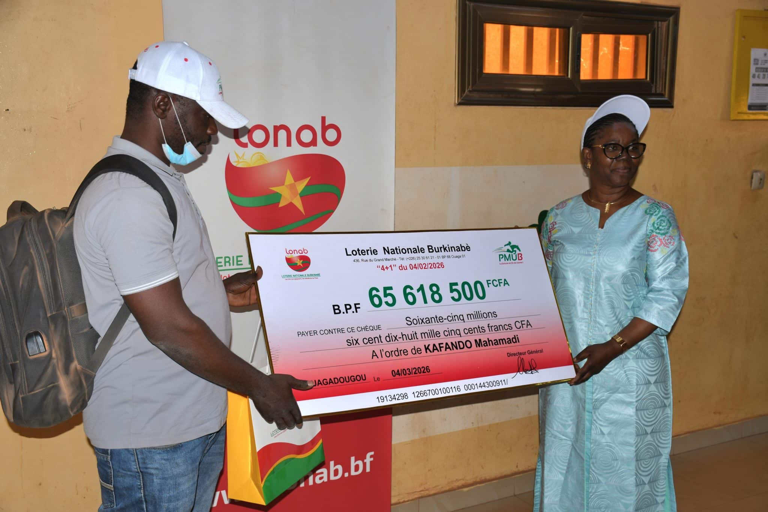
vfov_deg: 33.4
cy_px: 256
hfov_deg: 48.5
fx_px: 853
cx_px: 384
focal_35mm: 40
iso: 100
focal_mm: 27
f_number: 4
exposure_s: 1/60.2
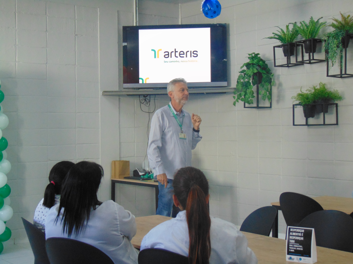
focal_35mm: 60
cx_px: 176
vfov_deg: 24.4
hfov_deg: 32.2
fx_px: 612
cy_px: 132
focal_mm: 10.8
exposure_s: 1/30
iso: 320
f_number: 3.6
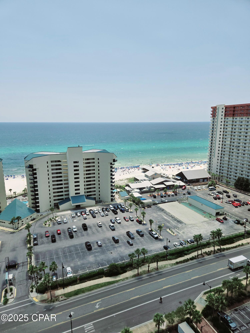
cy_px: 166
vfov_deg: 73.9
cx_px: 125
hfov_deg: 58.9
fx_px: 221
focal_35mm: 23
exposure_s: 1/2500
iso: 25
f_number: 1.8
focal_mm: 5.4
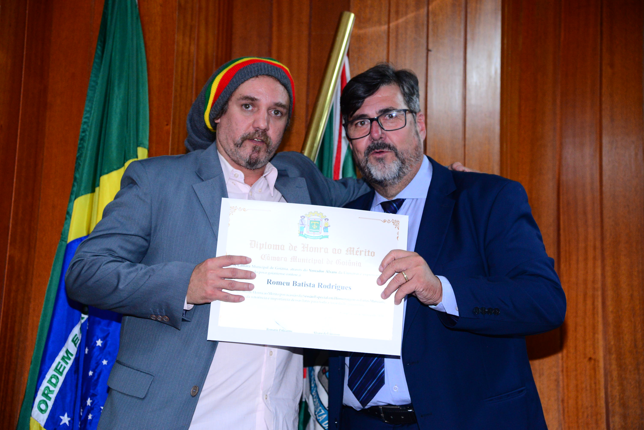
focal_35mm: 66
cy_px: 215
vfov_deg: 20.6
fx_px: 1181
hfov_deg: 30.5
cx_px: 322
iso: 2500
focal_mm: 66
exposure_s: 1/125
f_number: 4.5
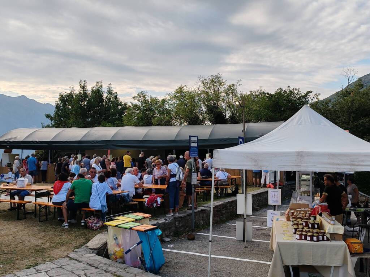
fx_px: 438
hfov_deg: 45.8
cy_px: 138
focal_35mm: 41
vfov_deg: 35.1
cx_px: 185
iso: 50
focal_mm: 6.12
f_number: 1.9
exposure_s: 1/260
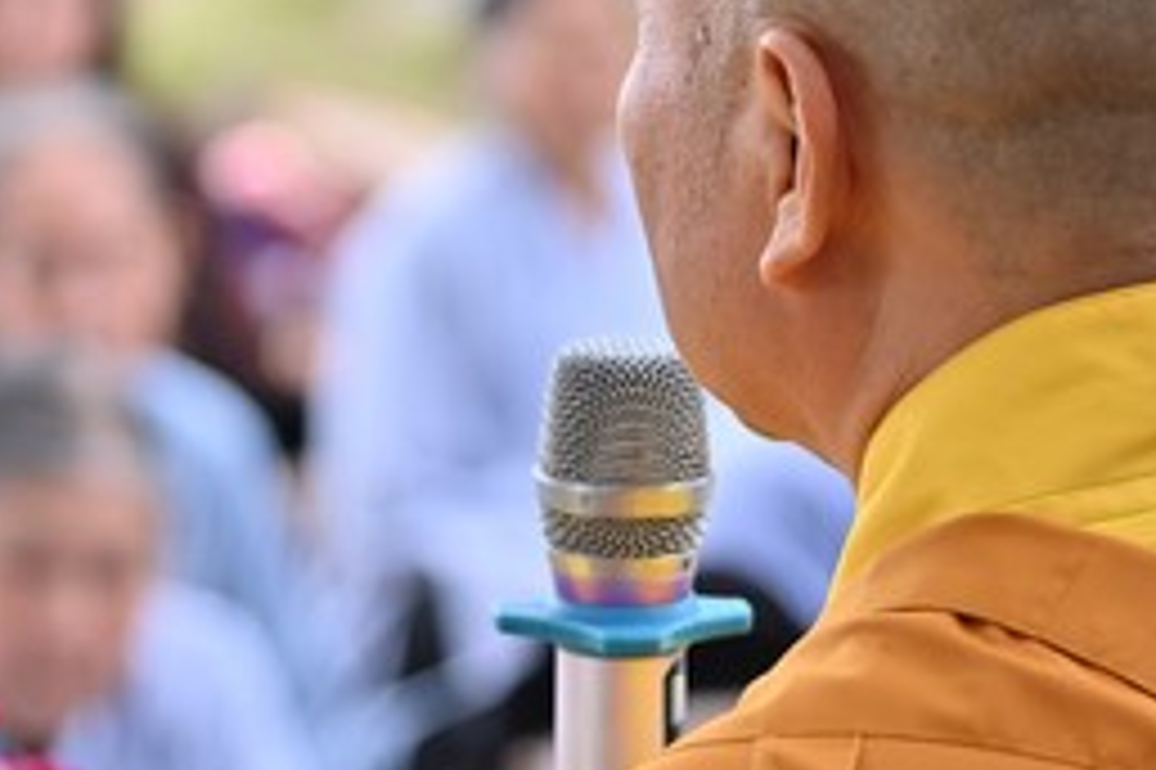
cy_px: 513
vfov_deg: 4.5
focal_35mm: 304
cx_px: 481
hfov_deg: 6.8
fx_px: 9755
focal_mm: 120
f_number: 4
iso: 200
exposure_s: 1/125
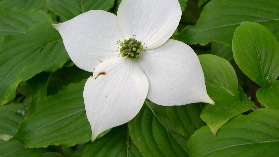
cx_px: 139
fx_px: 311
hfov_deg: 48.4
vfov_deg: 28.2
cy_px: 58
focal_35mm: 42
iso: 100
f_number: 2.8
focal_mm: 8
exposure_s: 1/111
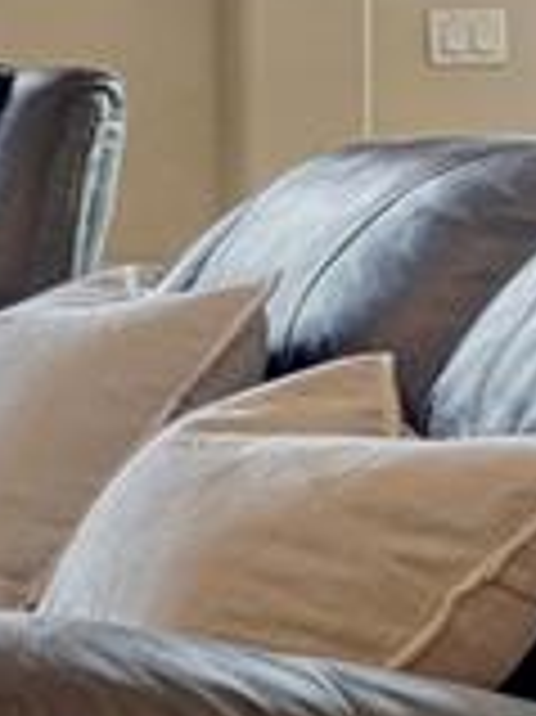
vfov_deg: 21.9
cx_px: -1748
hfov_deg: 7.6
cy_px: 36
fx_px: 1799
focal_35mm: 87
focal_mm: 14
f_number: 8
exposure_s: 1/250
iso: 400
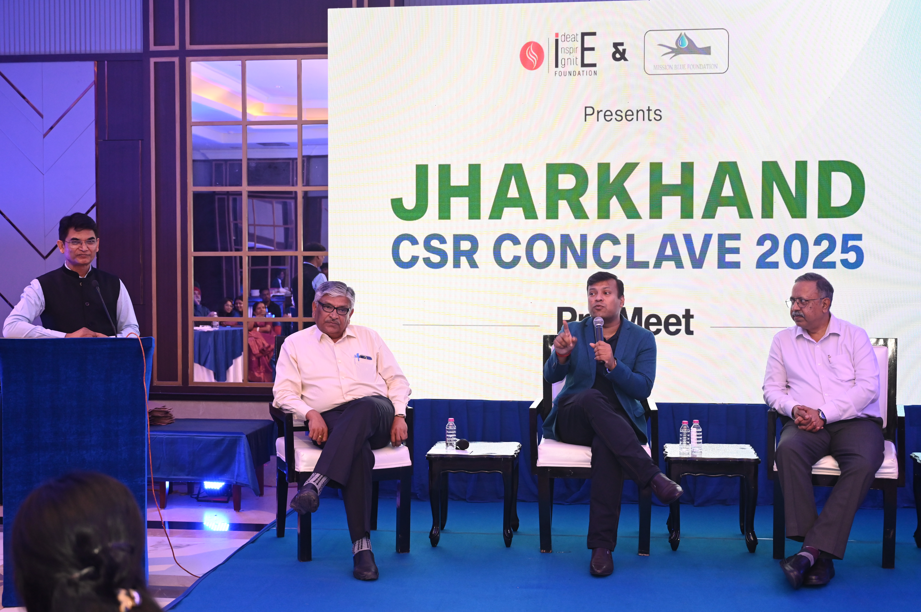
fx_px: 1125
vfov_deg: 30.5
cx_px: 460
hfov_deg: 44.5
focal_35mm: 44
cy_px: 306
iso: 2000
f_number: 4
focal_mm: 44
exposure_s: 1/60
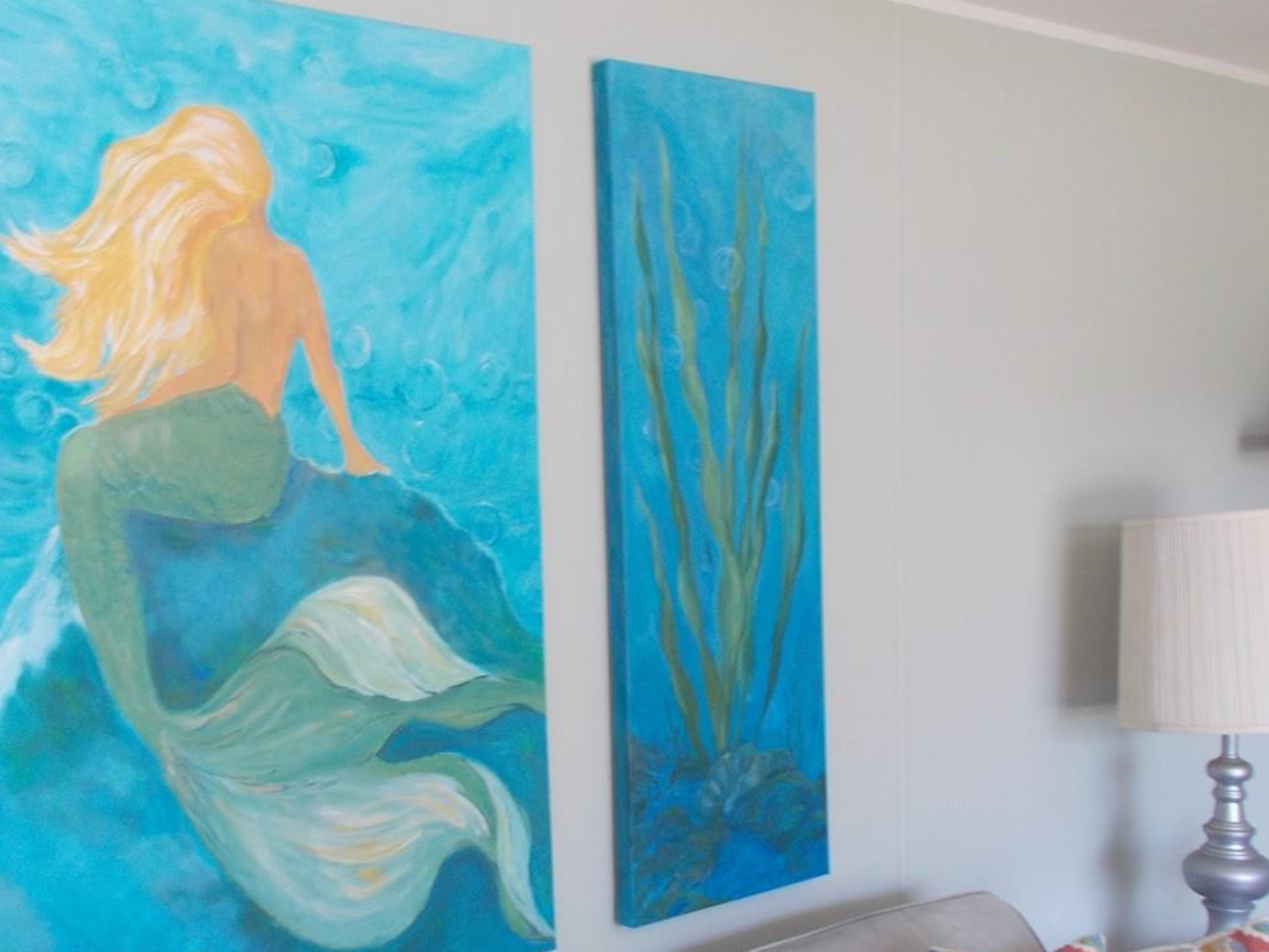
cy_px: 564
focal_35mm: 42
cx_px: 497
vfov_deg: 34.3
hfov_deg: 44.5
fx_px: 1540
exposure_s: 1/25
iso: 80
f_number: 3.2
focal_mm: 4.6
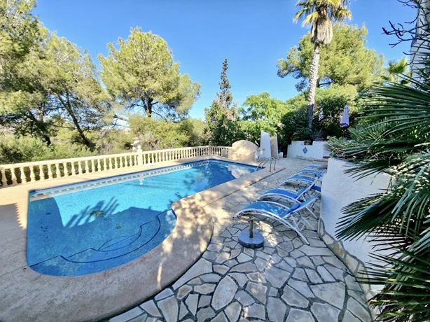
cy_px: 161
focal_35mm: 13
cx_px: 215
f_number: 2.2
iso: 51
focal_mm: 2.2
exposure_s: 1/1250
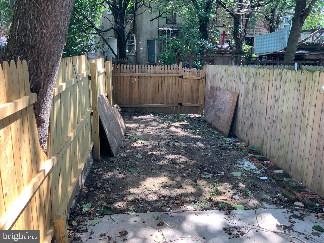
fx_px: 271
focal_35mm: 29
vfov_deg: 48.2
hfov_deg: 61.7
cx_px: 162
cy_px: 122
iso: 32
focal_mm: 3
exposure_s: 1/122
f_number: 1.8
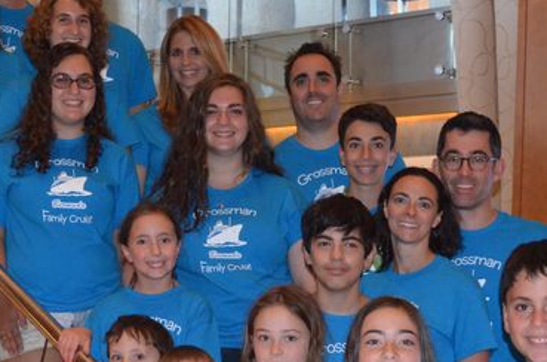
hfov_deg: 24.0
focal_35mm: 85
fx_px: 1288
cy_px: 256
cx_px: 239
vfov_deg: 15.9
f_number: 4.5
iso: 3200
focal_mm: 29
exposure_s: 1/60
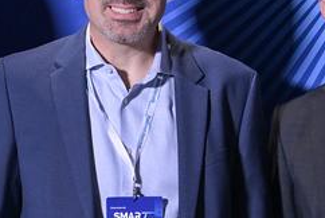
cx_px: 58
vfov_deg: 5.9
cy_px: 258
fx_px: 2088
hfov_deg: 8.9
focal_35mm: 231
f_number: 4
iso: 800
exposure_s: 1/50
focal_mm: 35
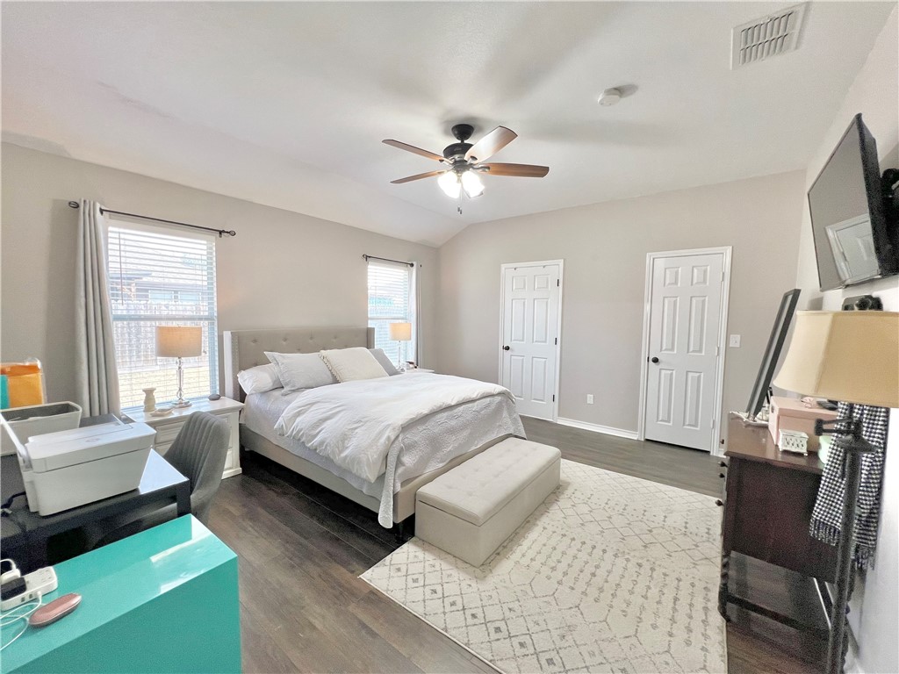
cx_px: 450
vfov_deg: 89.9
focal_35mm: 13
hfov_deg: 106.2
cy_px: 337
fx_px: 338
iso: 100
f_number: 1.8
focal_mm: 1.57
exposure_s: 1/120
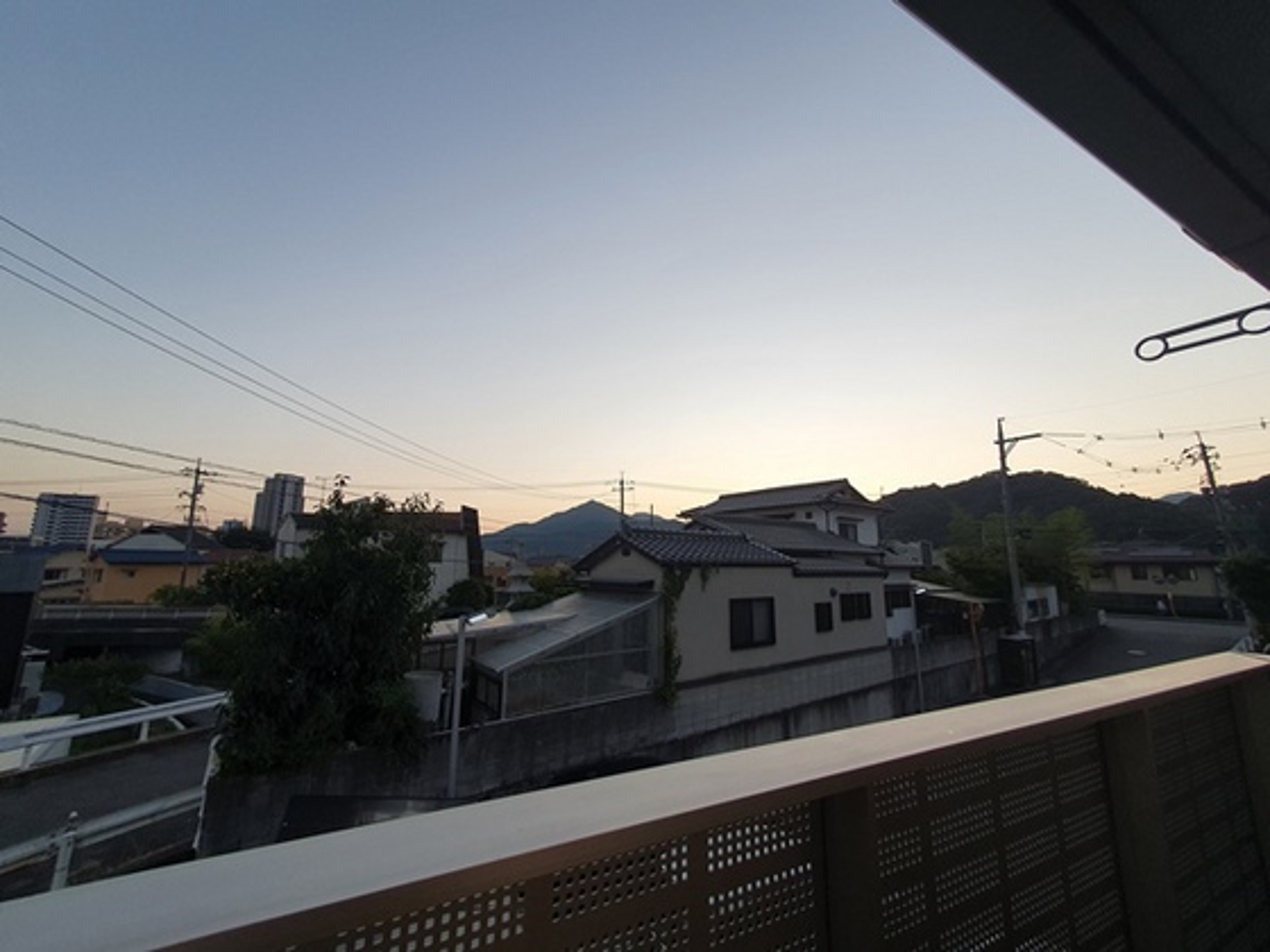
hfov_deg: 106.2
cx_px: 635
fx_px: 477
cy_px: 476
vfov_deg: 89.9
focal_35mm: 13
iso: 50
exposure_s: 1/120
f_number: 2.2
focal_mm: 1.8
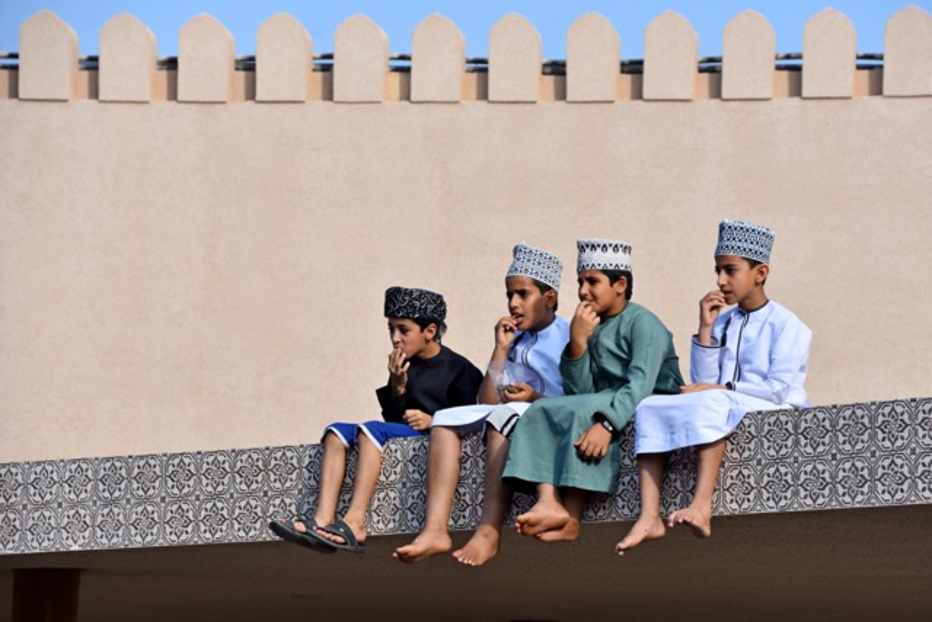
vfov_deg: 7.3
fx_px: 4855
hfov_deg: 11.0
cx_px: 466
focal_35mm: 188
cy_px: 311
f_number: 8
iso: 200
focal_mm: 125
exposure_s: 1/500
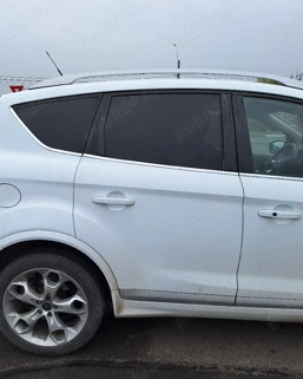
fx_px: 314
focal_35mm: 28
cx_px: 144
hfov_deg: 51.5
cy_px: 218
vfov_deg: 61.9
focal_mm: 5.54
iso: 40
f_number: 1.8
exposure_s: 1/435
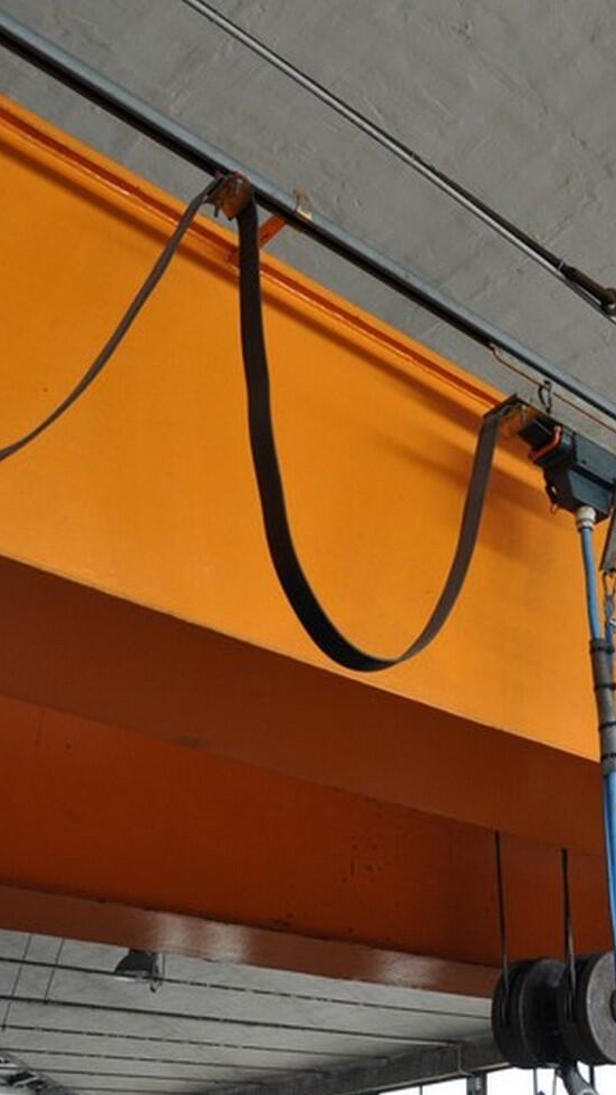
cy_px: 555
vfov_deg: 49.6
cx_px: 651
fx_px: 1184
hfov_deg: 27.1
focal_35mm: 41
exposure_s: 1/80
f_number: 4.5
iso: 400
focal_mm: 17
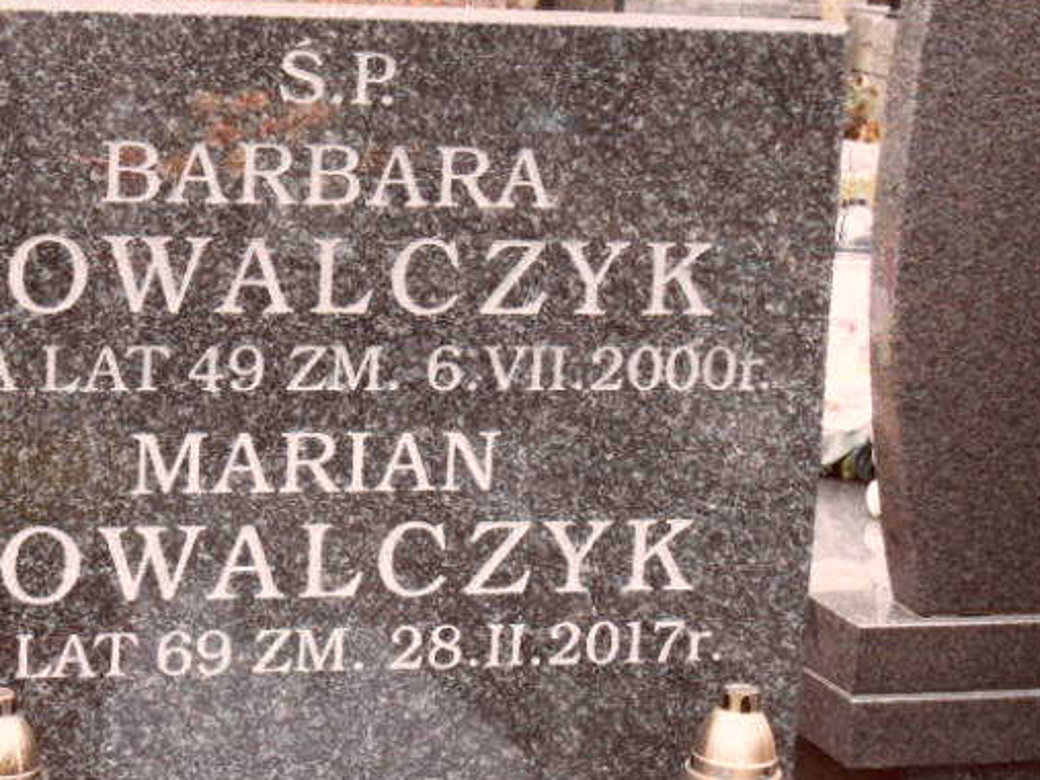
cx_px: 279
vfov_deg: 14.6
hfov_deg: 19.3
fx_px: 3034
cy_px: 511
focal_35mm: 101
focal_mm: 8.2
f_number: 3.8
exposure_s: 1/45
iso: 200
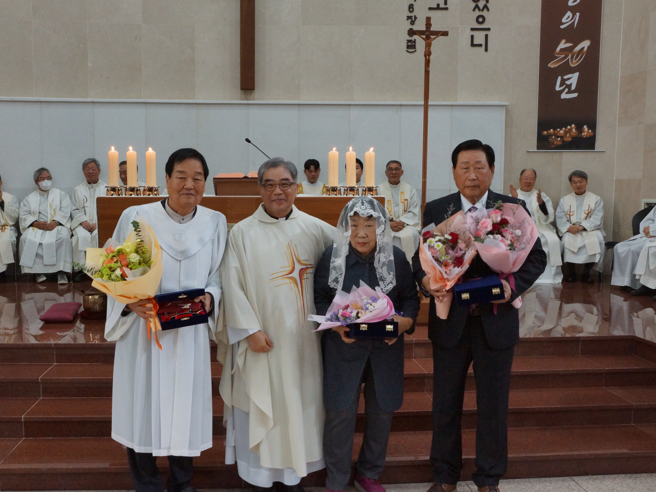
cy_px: 255
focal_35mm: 37
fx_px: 701
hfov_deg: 50.1
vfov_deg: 38.7
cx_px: 299
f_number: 11
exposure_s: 1/30
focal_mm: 22
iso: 1600
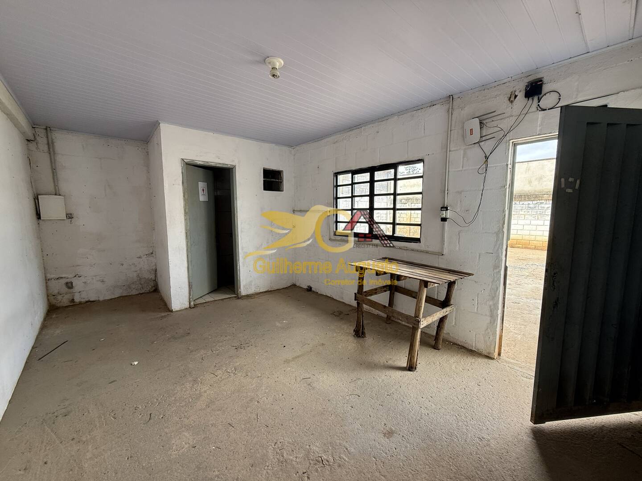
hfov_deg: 102.1
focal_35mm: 14
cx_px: 321
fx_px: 260
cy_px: 240
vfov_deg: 85.7
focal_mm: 2.22
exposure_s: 1/99
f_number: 2.2
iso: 80
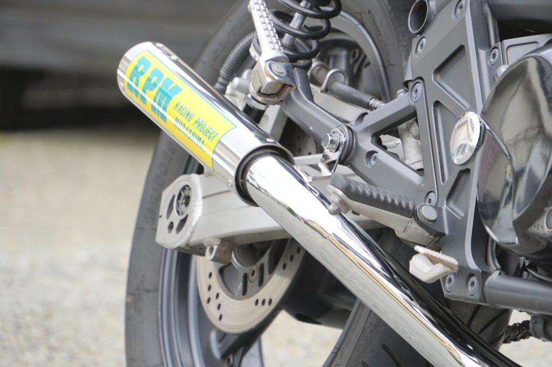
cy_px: 184
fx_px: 4598
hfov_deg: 6.9
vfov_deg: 4.6
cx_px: 276
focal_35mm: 300
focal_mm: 200
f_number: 6.3
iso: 250
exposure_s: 1/350
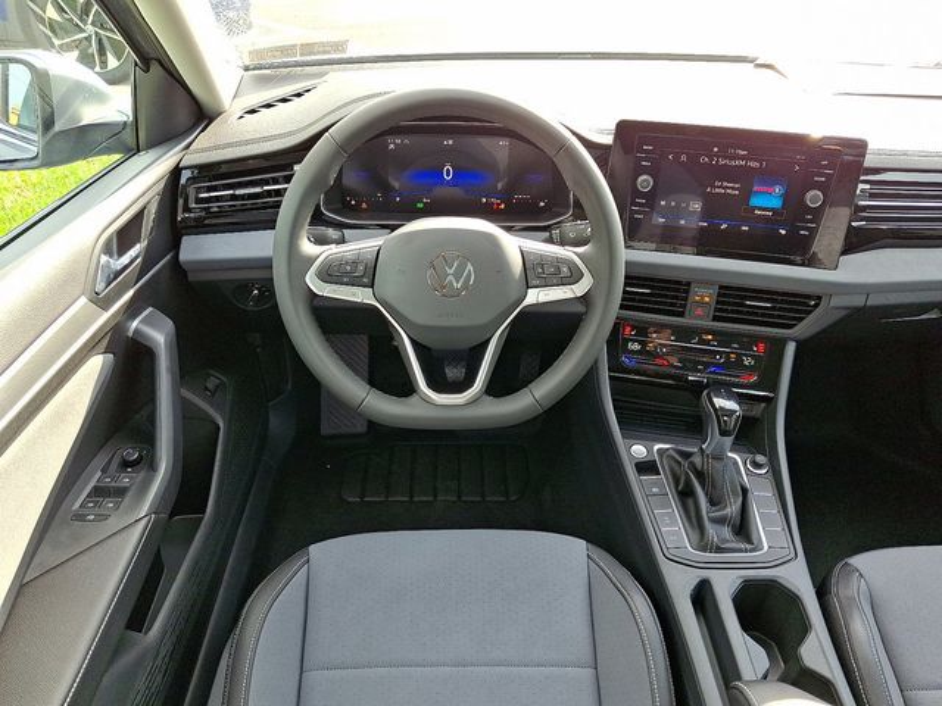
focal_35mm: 25
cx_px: 471
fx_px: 680
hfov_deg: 69.4
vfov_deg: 54.9
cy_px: 353
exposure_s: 1/100
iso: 25
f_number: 1.8
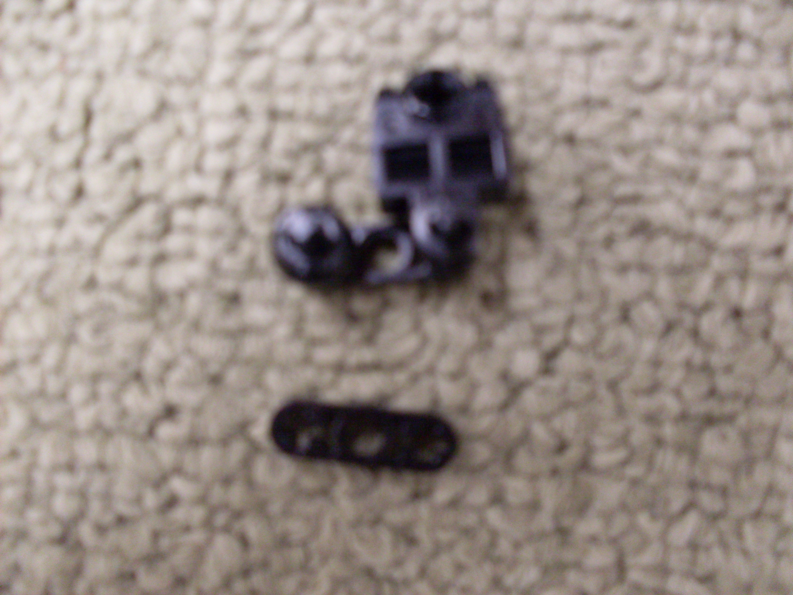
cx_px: 396
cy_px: 298
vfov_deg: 37.7
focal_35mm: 38
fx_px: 871
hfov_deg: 49.0
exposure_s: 1/6
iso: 200
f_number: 2.8
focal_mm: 6.3
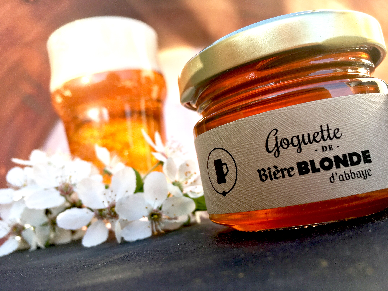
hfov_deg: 61.7
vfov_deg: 48.2
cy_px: 146
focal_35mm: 29
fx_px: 325
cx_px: 194
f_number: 2.2
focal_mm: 4.15
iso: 25
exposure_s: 1/361
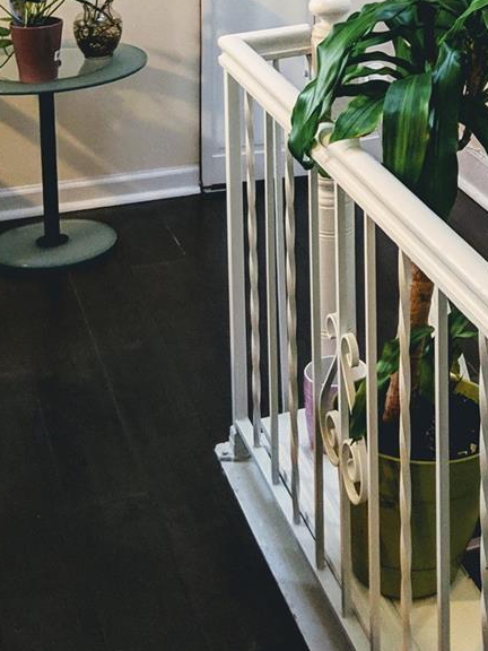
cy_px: -133
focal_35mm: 72
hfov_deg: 19.6
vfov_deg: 24.5
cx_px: 529
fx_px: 1353
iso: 290
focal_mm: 4.44
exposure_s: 1/24
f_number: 1.8
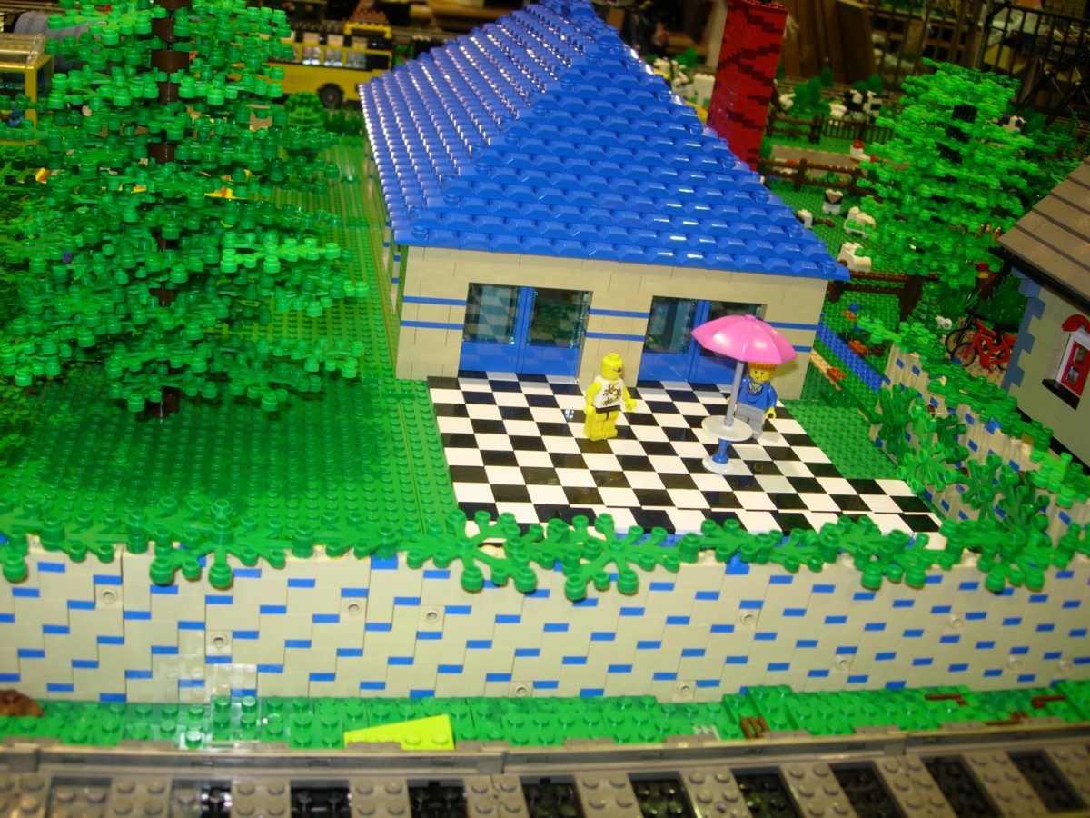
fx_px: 1197
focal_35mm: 38
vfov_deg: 37.7
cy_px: 409
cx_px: 545
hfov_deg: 49.0
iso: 79
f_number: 2.8
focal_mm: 7.8
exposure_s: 1/13.4
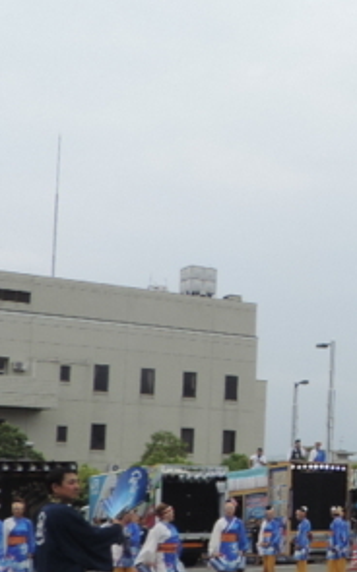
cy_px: 419
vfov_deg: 29.4
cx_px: 633
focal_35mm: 69
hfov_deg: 16.1
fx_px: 1076
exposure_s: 1/1250
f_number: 3.3
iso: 80
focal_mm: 4.3
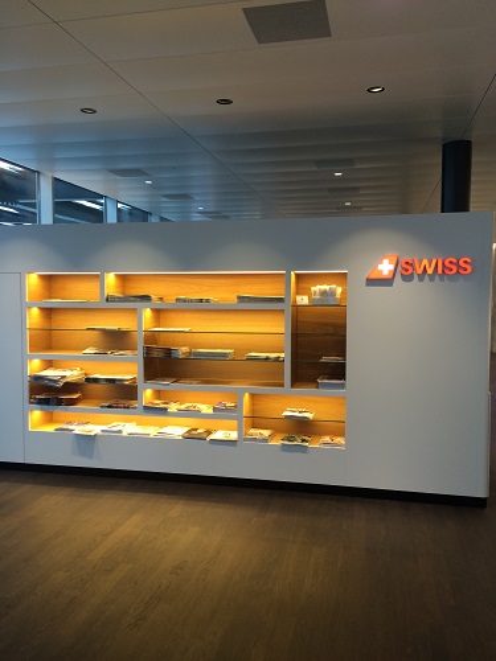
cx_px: 248
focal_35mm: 29
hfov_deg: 48.2
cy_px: 330
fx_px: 554
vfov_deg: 61.7
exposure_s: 1/33
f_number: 2.2
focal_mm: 4.15
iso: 125
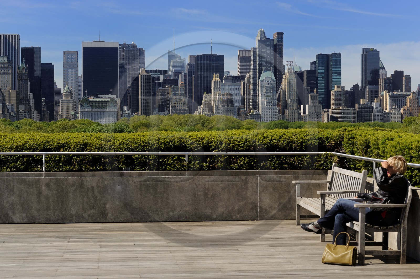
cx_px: 210
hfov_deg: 28.9
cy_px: 140
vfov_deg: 19.4
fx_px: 816
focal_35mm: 70
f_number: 11
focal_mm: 70
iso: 200
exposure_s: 1/160
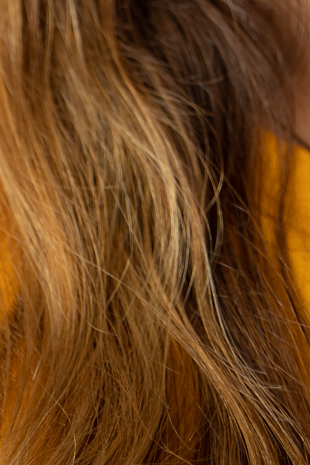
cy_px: -365
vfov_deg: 2.8
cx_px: 364
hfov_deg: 1.8
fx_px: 9619
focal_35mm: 745
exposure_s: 1/200
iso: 125
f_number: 3.2
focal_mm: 135
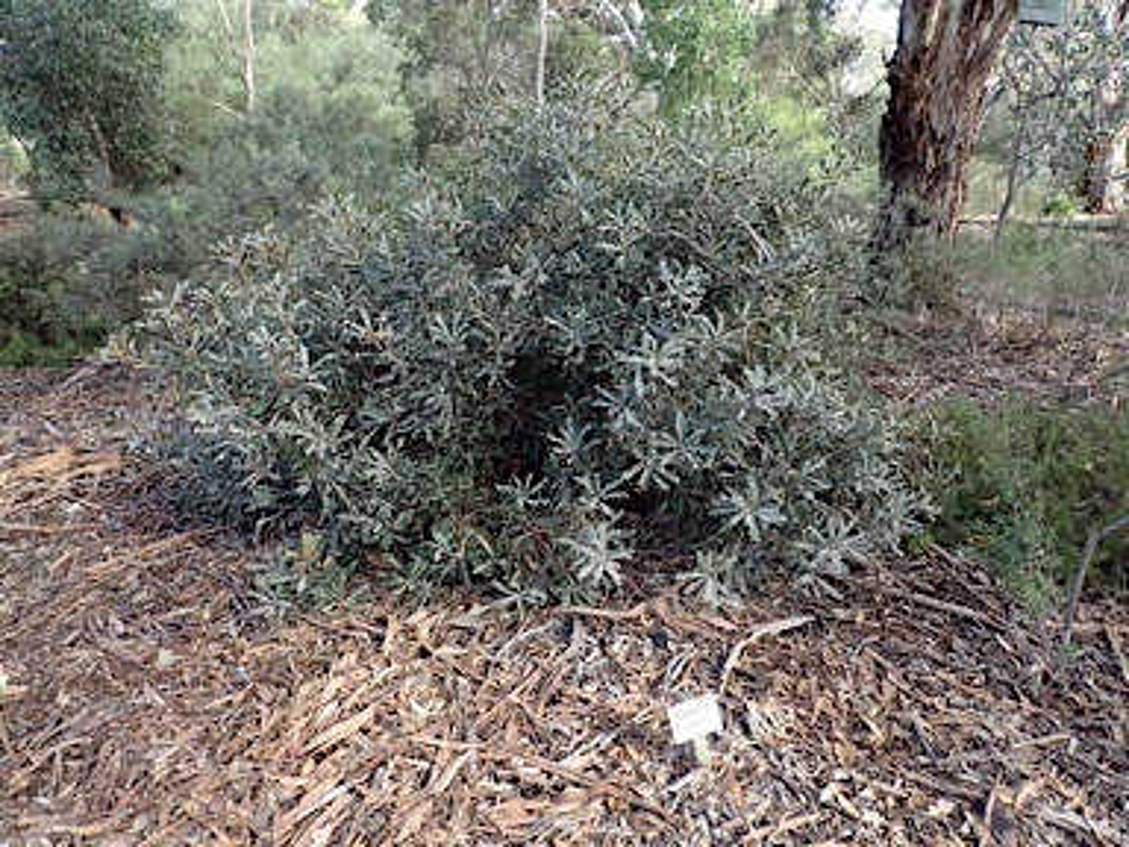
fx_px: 815
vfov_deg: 54.9
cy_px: 424
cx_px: 564
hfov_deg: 69.4
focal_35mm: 25
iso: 100
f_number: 2.8
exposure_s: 1/125
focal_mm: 4.5
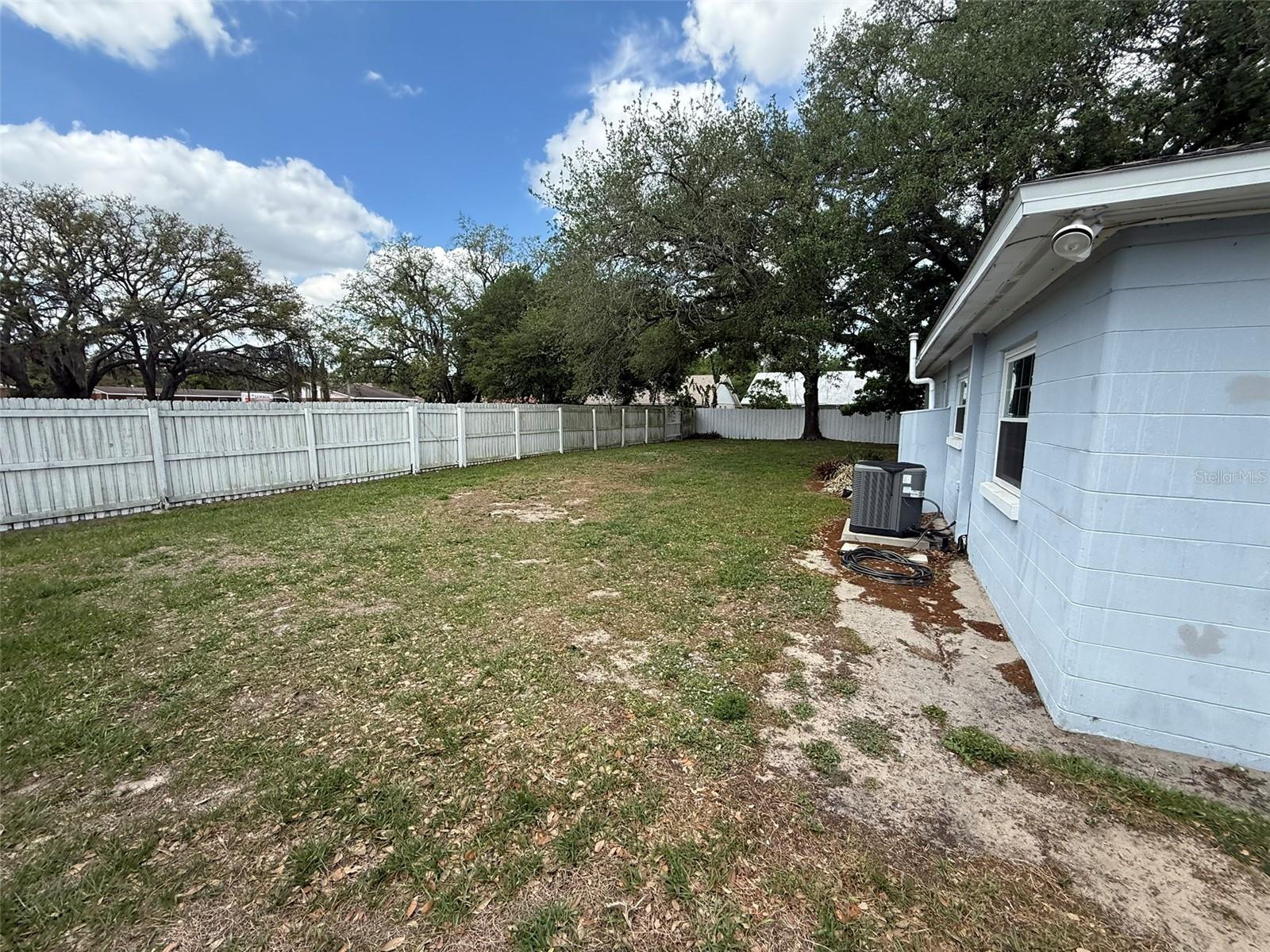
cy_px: 476
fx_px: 514
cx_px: 635
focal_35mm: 14
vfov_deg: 85.7
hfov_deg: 102.1
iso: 64
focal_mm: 2.22
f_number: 2.2
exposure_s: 1/853
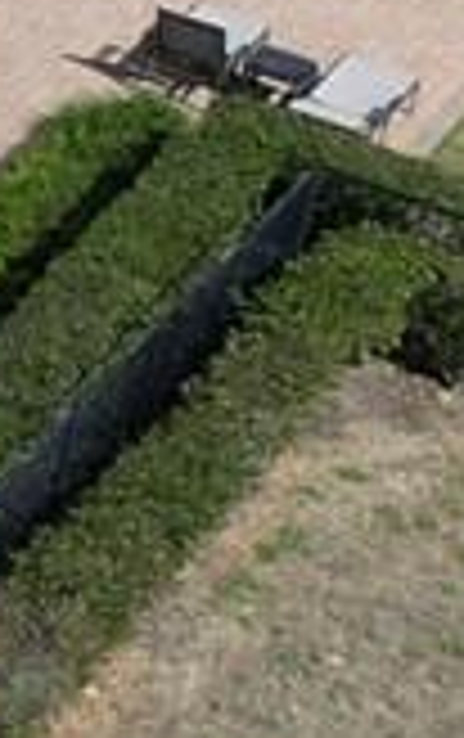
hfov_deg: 4.0
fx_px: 5000
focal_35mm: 248
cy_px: -680
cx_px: -2658
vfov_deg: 8.1
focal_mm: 6.72
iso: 130
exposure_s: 1/4000
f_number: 1.7
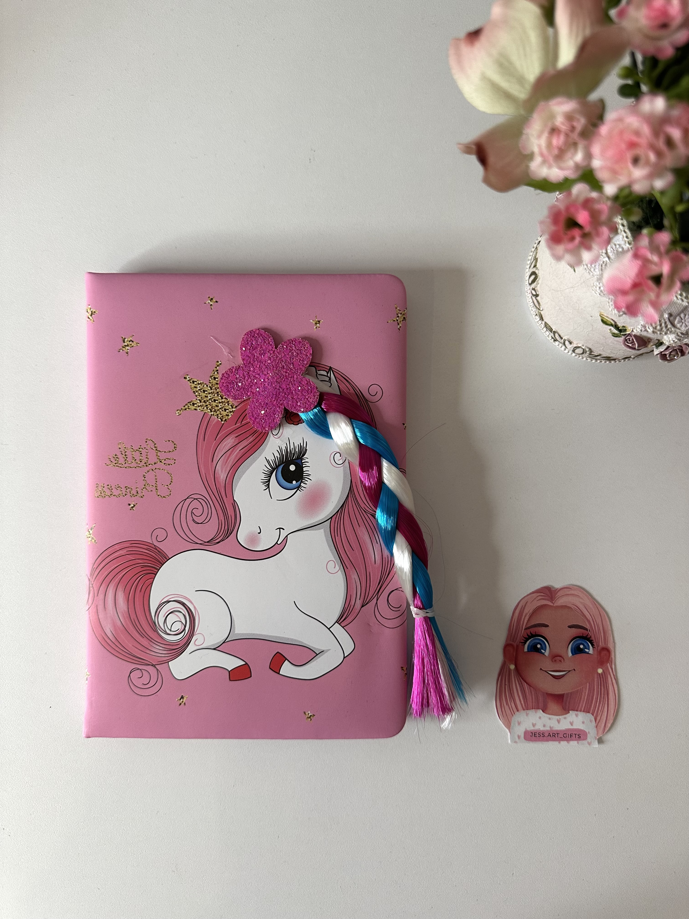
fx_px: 637
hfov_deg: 56.8
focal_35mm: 24
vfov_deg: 71.6
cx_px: 344
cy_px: 460
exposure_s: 1/121
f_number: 1.78
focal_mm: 6.86
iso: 160
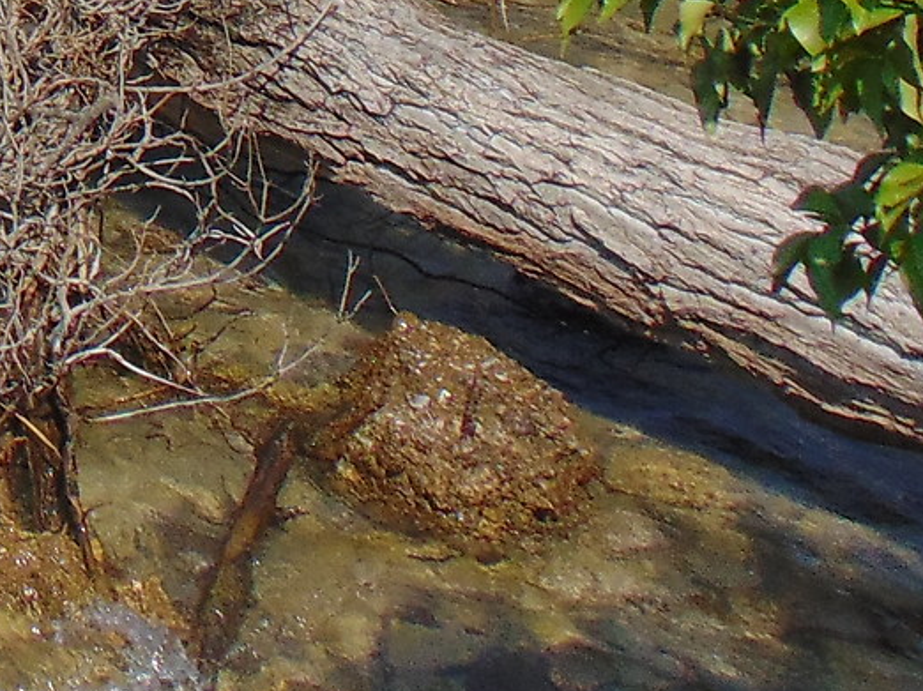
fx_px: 3065
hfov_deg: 14.8
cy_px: -721
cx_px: -789
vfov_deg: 11.5
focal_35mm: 115
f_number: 7.7
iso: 80
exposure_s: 1/320
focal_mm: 4.5
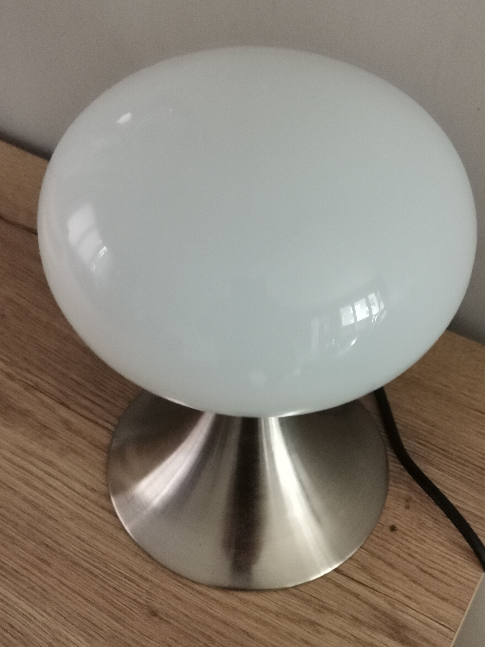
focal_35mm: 41
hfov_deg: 35.1
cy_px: 324
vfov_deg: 45.8
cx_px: 242
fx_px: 766
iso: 200
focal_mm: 4.75
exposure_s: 1/50
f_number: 1.8
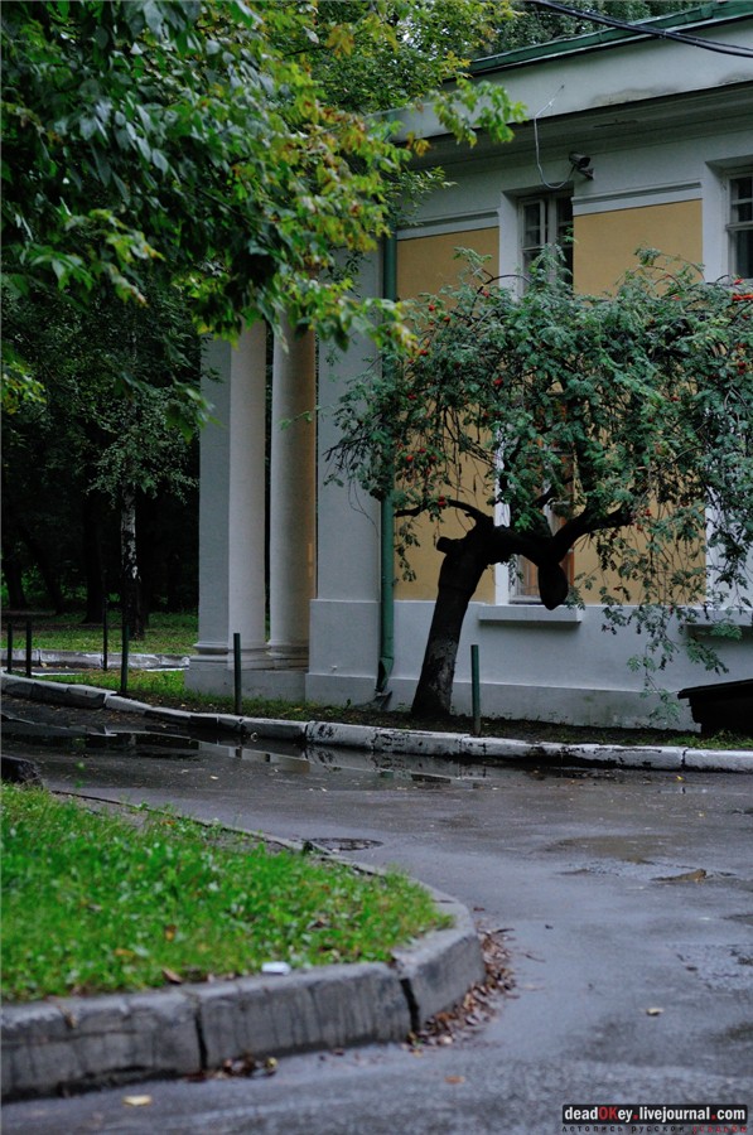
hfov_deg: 18.1
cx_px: 376
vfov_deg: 27.0
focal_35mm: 75
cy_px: 568
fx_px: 2361
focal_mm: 50
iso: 500
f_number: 2.5
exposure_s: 1/80
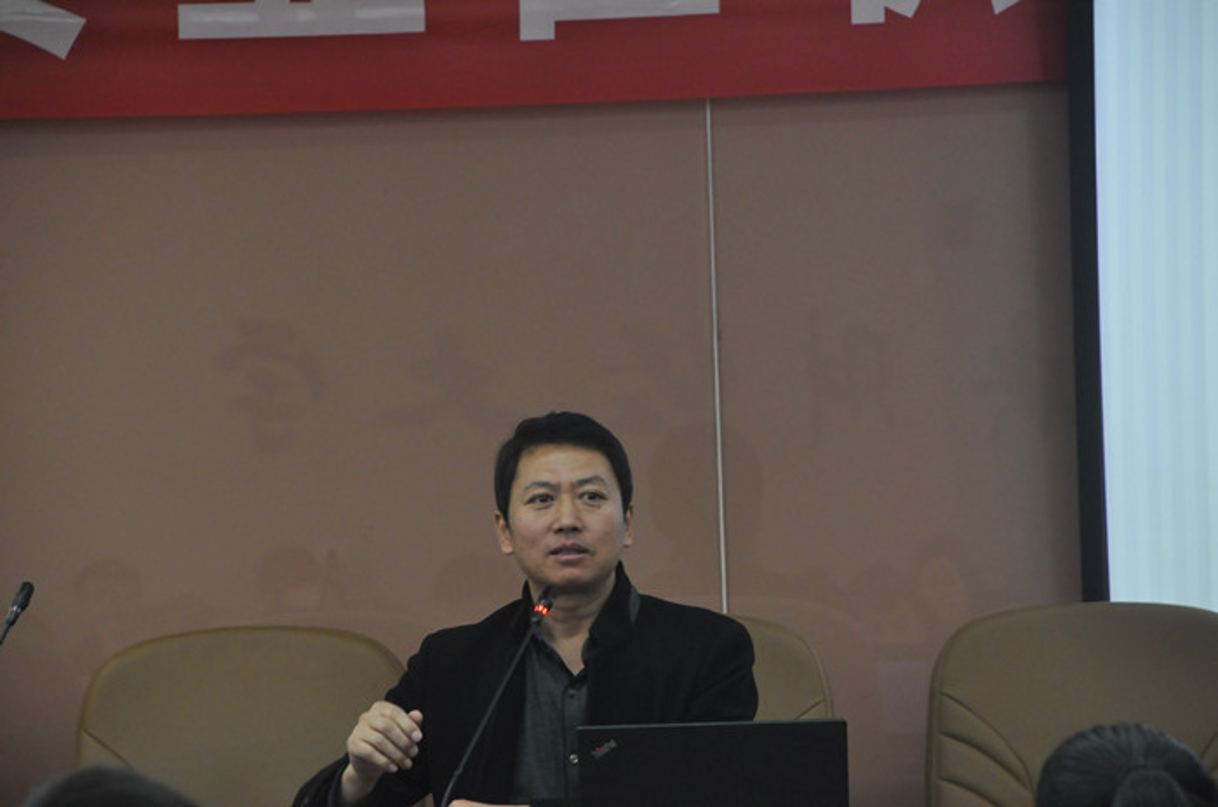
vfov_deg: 6.8
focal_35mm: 202
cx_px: 609
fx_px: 6839
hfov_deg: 10.2
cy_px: 404
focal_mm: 135
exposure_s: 1/40
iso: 1600
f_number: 5.6
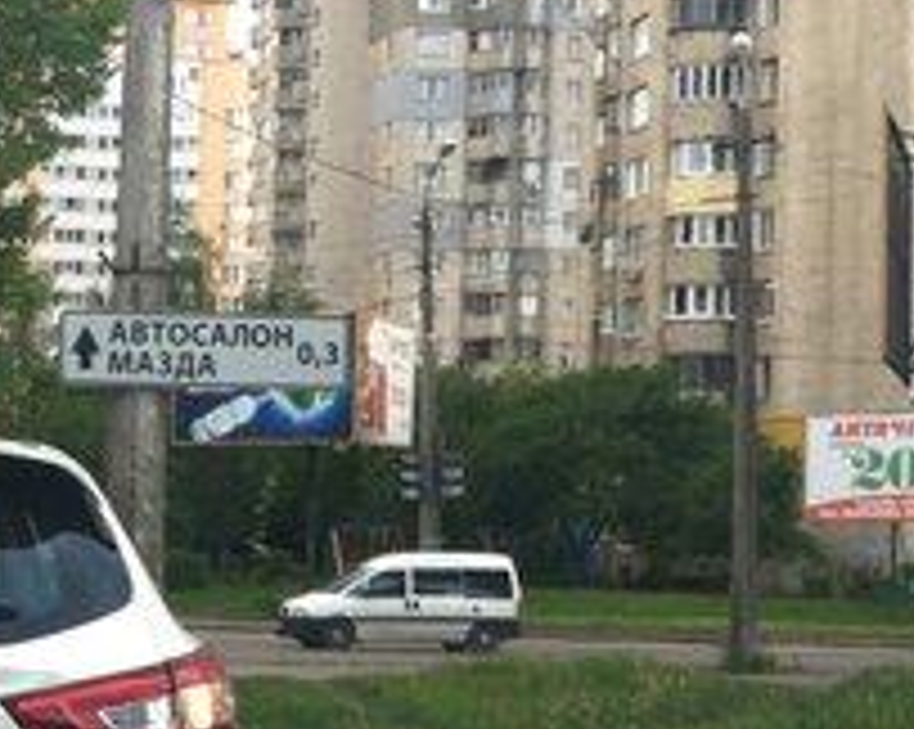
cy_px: 590
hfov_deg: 18.1
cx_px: -153
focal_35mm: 101
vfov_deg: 15.1
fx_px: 2730
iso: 100
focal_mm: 3.85
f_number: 2.8
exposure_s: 1/60
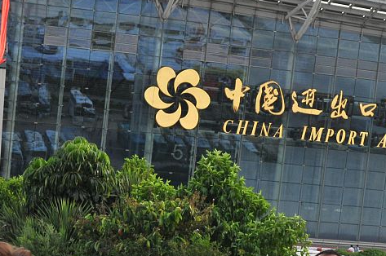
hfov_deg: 15.3
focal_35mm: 133
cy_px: 238
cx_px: 292
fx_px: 1427
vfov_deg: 10.2
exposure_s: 1/200
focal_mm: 35
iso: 360
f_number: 6.3
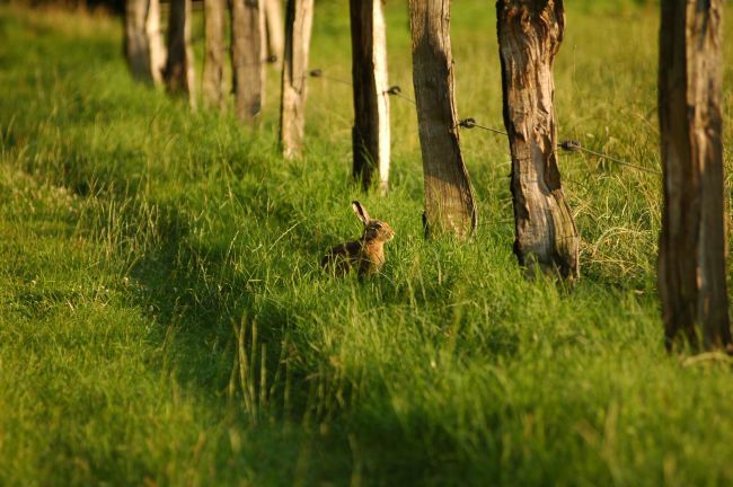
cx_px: 366
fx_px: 6102
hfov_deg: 6.9
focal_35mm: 300
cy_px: 244
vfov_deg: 4.6
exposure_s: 1/500
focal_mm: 200
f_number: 2.8
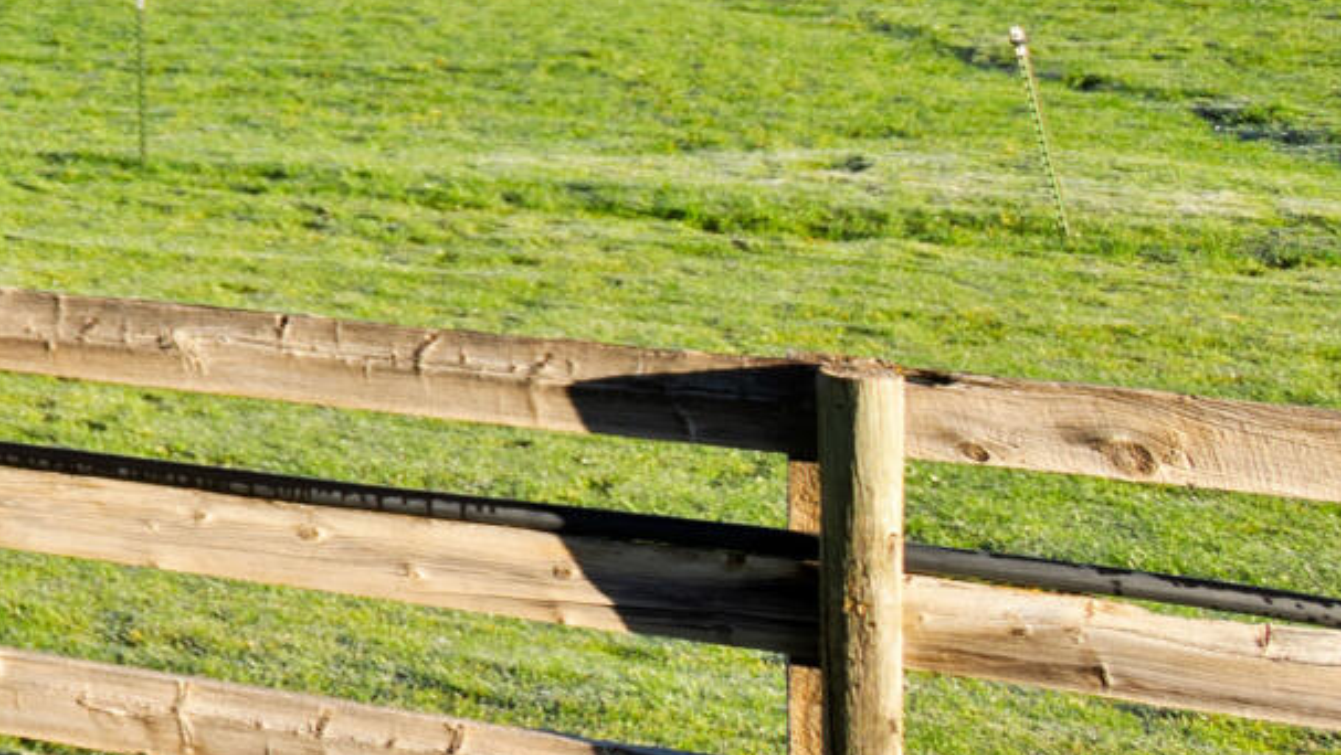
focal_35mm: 88
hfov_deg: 15.6
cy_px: -556
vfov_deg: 12.7
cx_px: -1706
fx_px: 3130
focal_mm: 17
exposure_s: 1/80
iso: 100
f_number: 7.1
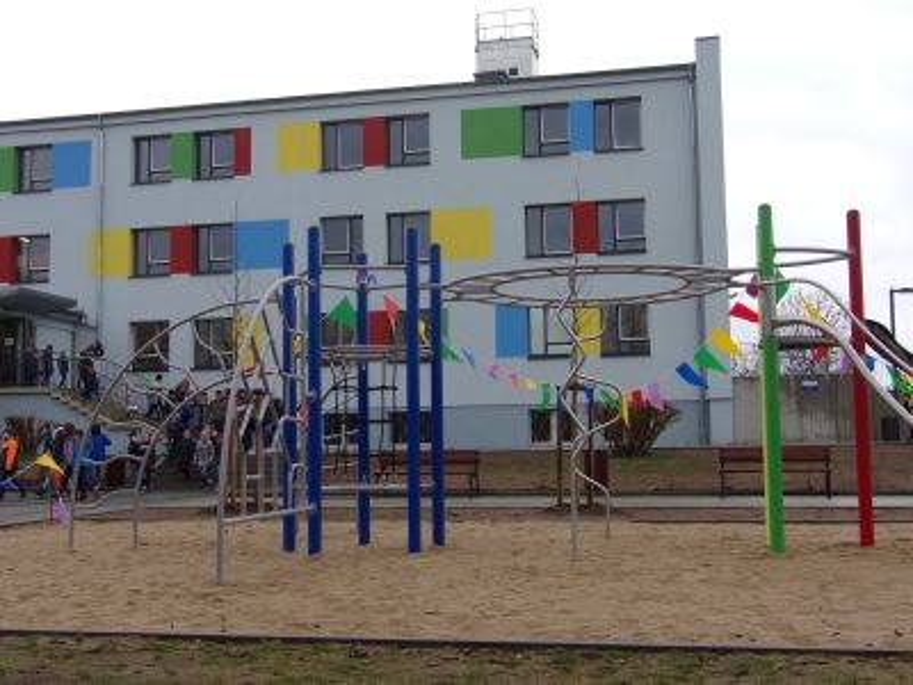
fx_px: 1134
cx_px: 456
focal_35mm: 43
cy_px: 342
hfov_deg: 43.9
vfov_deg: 33.6
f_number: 4.1
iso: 80
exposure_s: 1/120
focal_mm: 7.8
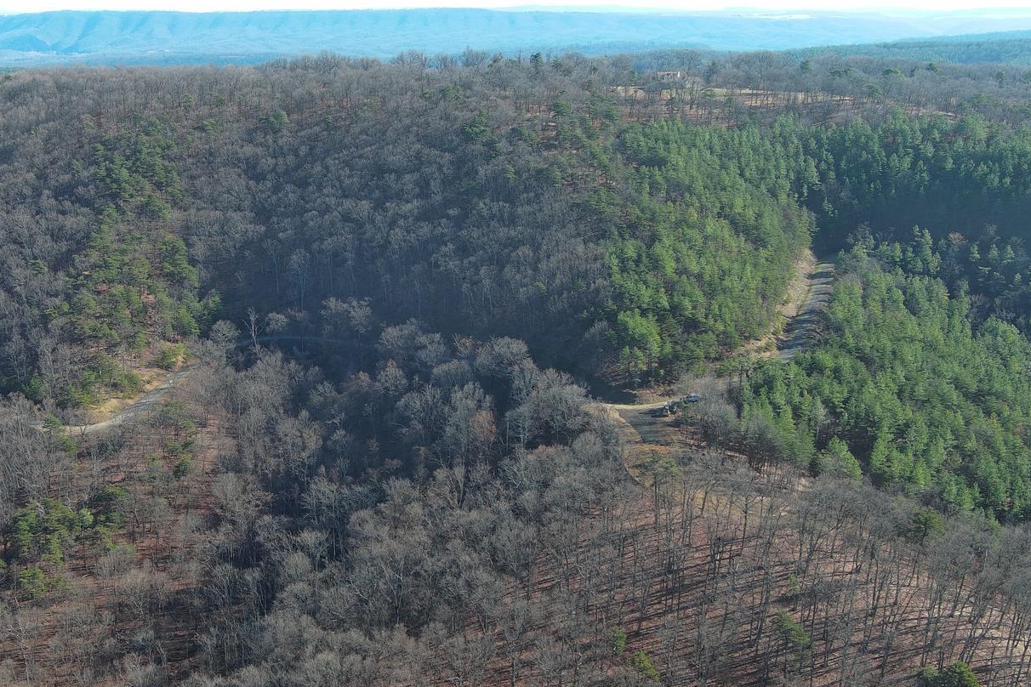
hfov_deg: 39.5
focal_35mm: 49
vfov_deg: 27.5
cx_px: 292
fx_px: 1403
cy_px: 390
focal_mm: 10.57
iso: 100
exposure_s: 1/379
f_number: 2.8
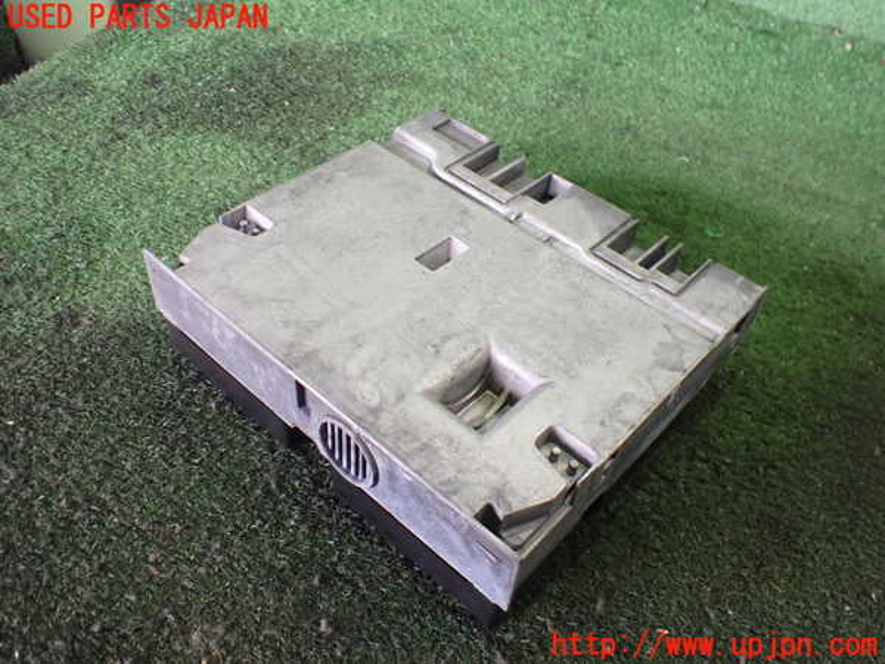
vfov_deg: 46.8
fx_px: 767
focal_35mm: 30
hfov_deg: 60.0
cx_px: 442
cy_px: 332
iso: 800
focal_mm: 5.4
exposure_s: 1/80
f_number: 2.3
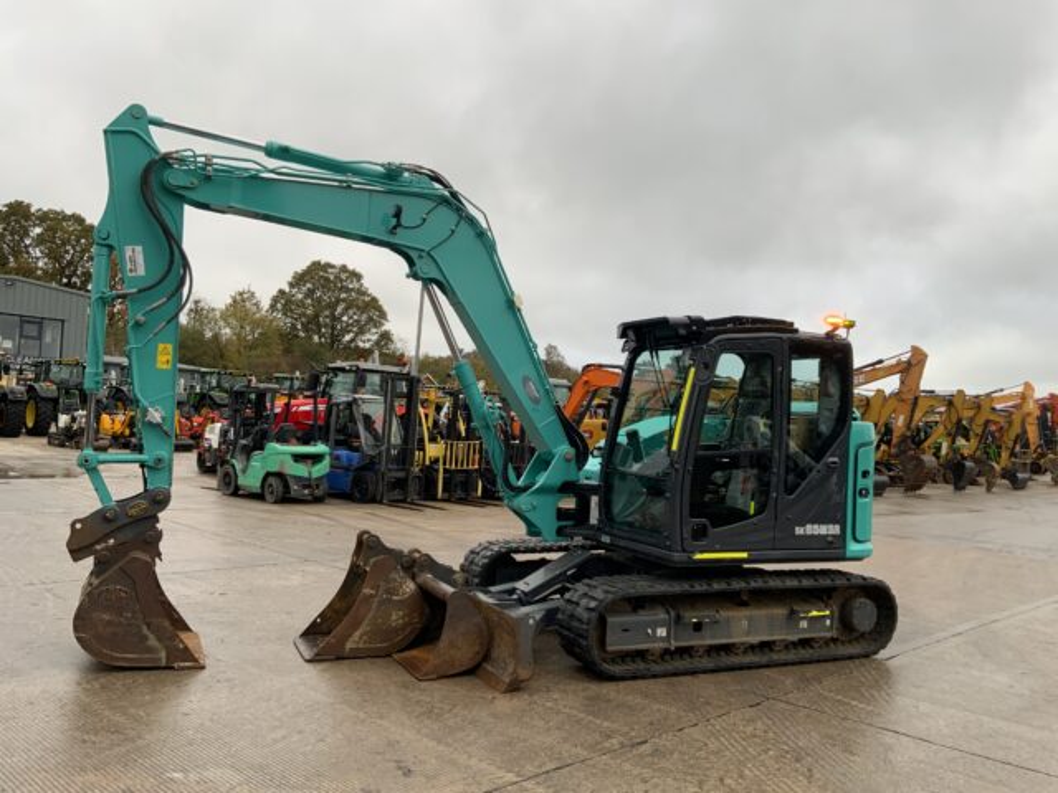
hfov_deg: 61.7
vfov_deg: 48.2
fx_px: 886
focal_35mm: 29
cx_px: 529
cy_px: 396
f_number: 1.8
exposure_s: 1/122
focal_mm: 3
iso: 20
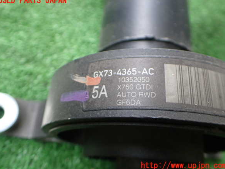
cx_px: 112
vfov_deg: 45.4
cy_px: 83
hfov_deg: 58.4
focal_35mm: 31
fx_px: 201
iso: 320
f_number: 2.3
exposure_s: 1/125
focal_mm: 5.4
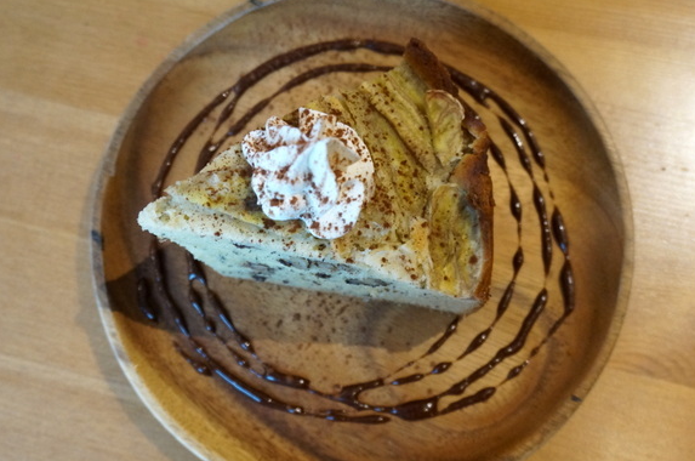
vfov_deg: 34.4
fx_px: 743
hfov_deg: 50.1
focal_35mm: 39
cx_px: 342
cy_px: 254
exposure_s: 1/60
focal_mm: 23
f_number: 4
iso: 2000
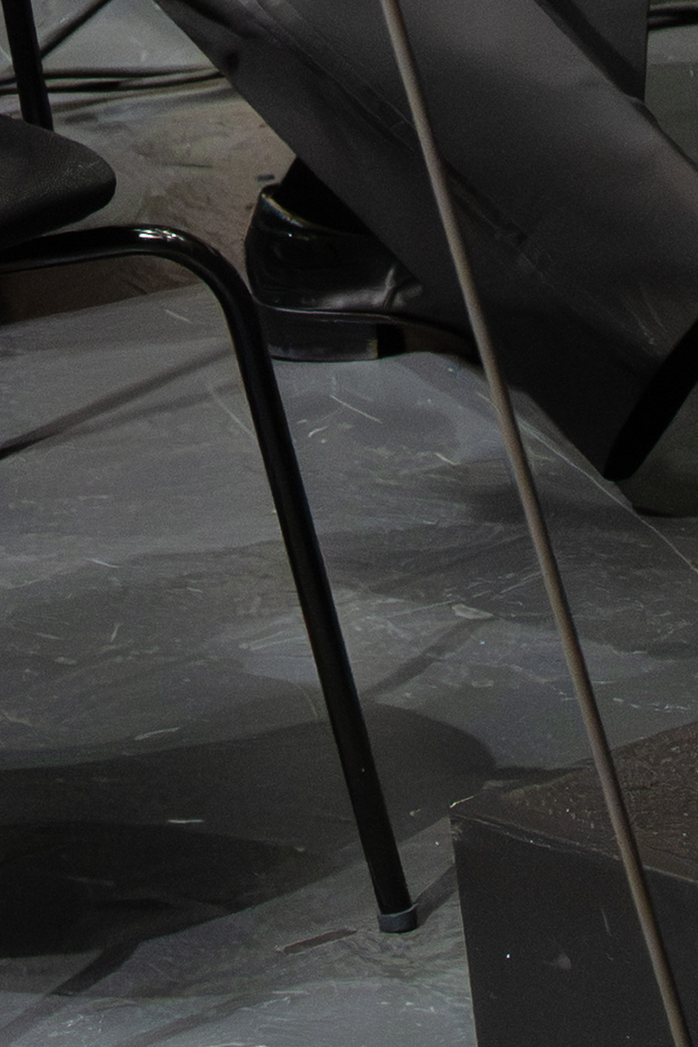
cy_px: -1890
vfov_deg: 1.7
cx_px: 160
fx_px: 35528
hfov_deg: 1.1
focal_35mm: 1222
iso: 4000
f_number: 7.1
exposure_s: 1/200
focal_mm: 200
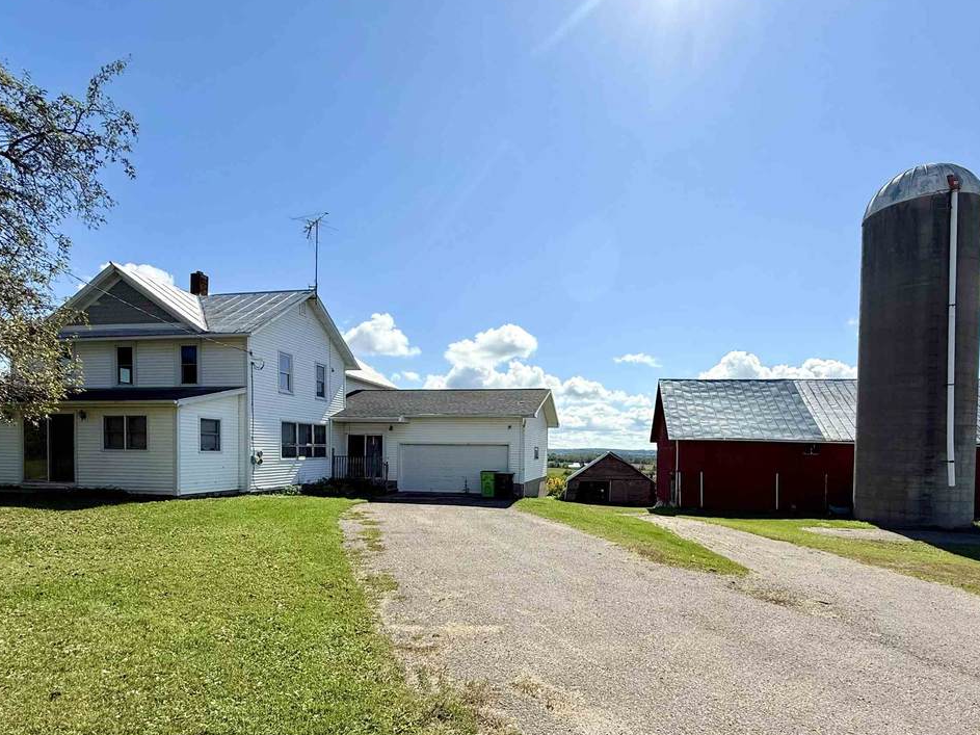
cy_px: 468
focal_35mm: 19
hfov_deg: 84.4
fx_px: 538
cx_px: 538
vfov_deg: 67.4
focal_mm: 2.22
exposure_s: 1/3891
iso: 50
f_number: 2.2
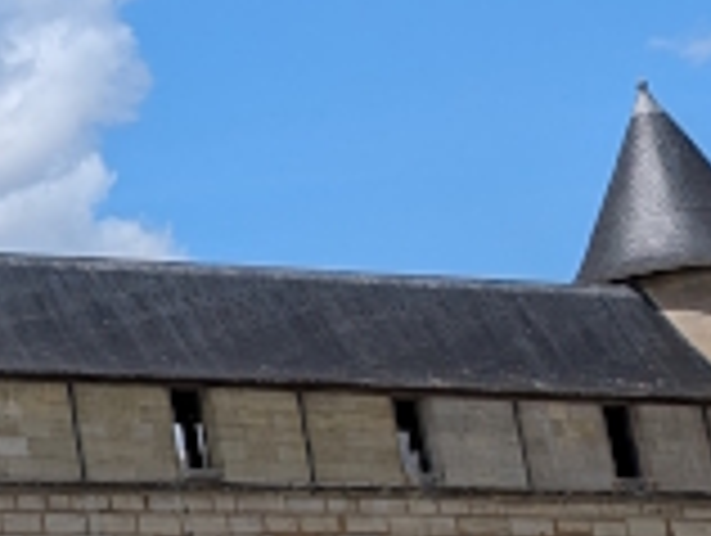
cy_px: 34
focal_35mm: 152
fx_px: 3127
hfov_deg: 11.2
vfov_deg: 9.7
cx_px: -904
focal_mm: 6.9
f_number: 1.68
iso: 20
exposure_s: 1/1984
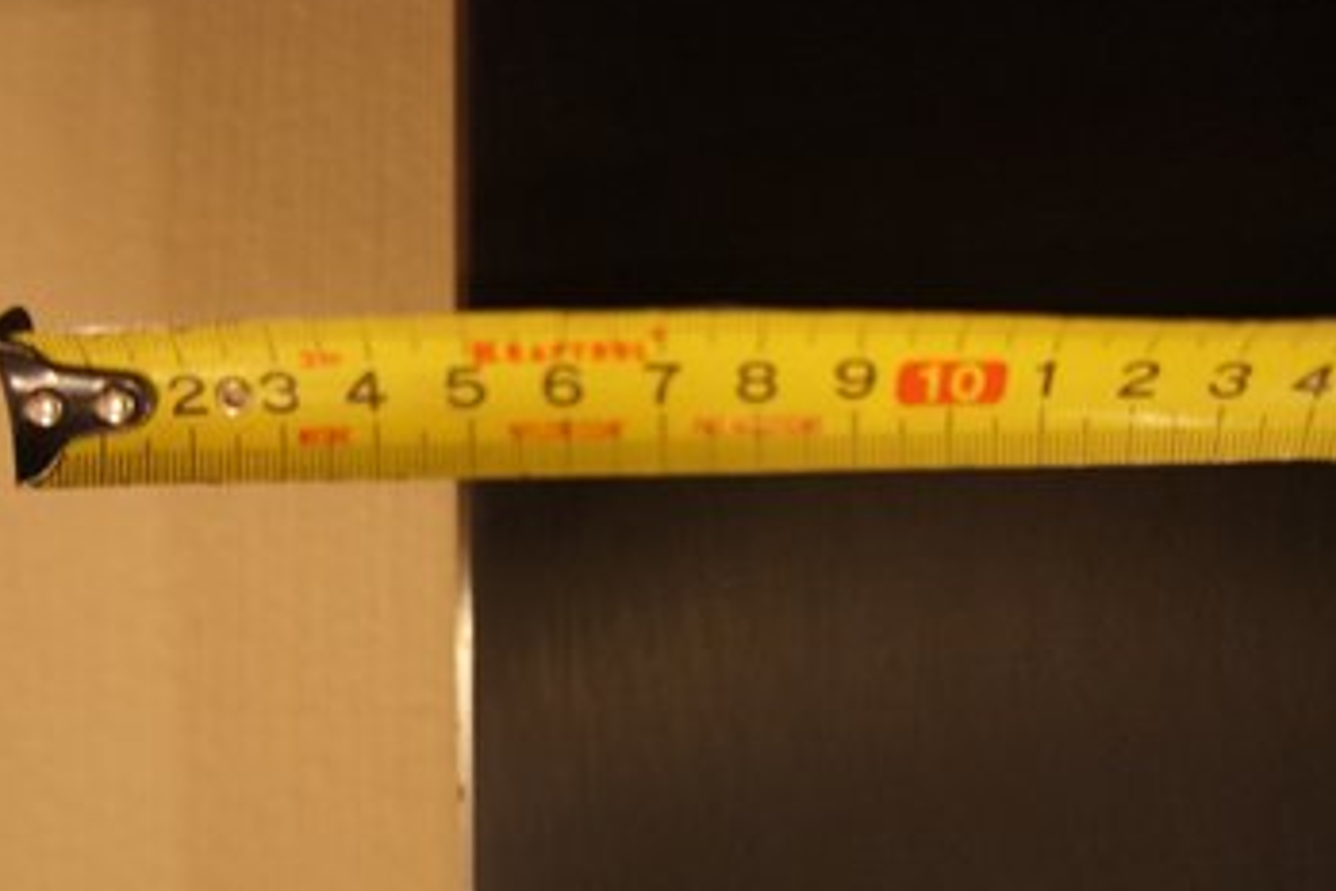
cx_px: 576
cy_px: 484
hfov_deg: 60.0
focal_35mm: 31
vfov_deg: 42.3
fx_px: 1150
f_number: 3.5
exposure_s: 1/60
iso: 1600
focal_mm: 18
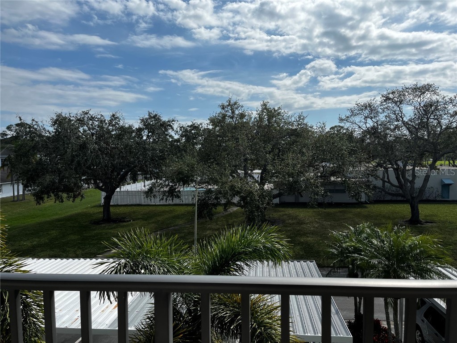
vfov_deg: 53.1
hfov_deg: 67.3
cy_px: 172
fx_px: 343
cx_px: 228
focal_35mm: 26
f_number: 1.6
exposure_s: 1/6897
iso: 50
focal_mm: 5.1
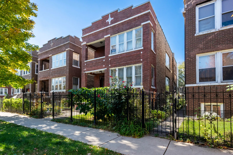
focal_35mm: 18
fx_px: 116
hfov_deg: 90.0
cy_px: 78
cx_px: 116
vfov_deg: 67.3
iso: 400
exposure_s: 1/2500
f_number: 10
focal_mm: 18
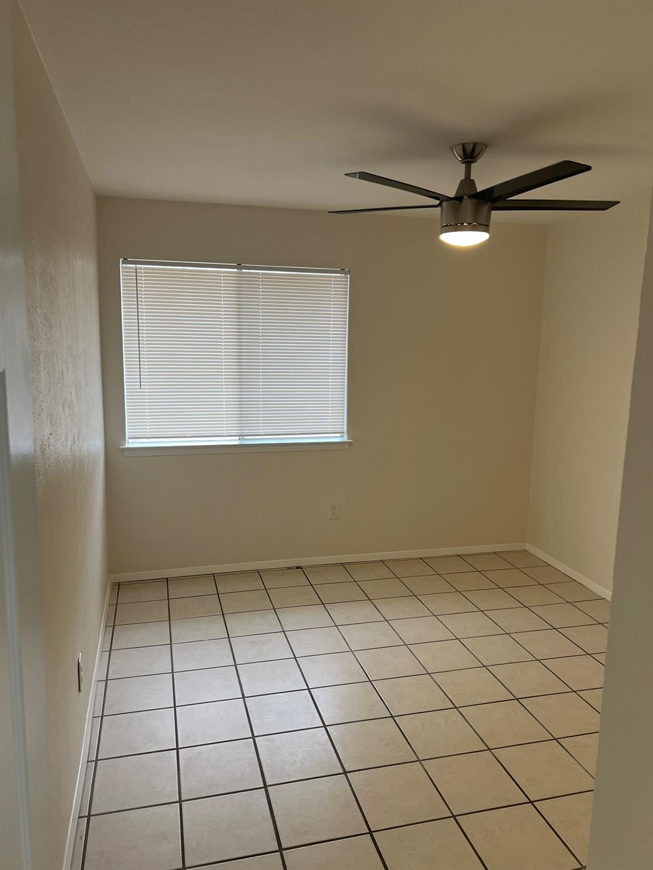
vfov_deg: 67.3
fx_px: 654
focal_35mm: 26
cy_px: 435
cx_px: 326
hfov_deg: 53.1
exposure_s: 1/120
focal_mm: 5.7
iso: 100
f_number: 1.5
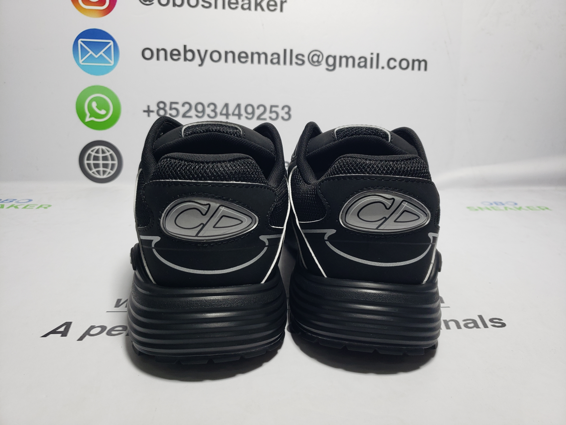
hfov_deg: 67.3
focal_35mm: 26
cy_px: 212
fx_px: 425
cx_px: 283
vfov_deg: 53.1
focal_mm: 4.3
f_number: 1.5
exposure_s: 1/350
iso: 50
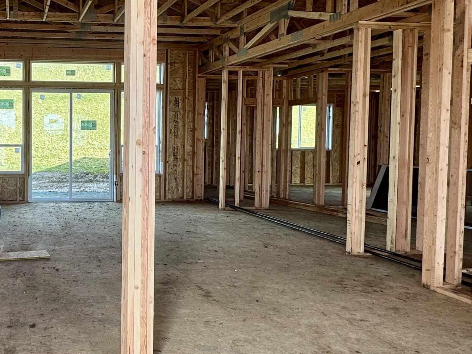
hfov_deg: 50.0
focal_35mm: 33
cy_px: 155
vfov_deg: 42.9
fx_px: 450
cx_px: 59
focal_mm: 2.22
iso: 40
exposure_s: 1/114
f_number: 2.2
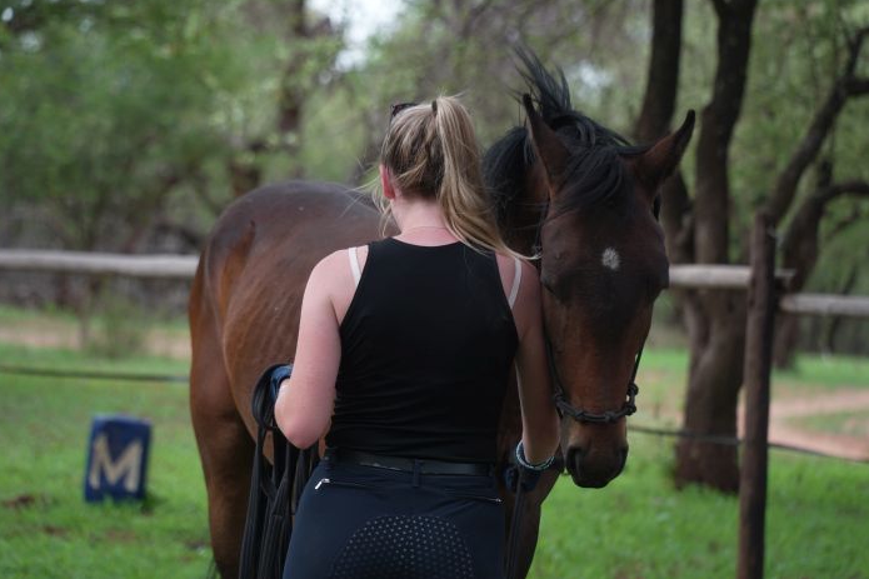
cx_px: 433
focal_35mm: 136
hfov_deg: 15.1
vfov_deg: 10.1
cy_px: 288
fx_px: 3282
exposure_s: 1/200
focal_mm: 135
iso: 400
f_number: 5
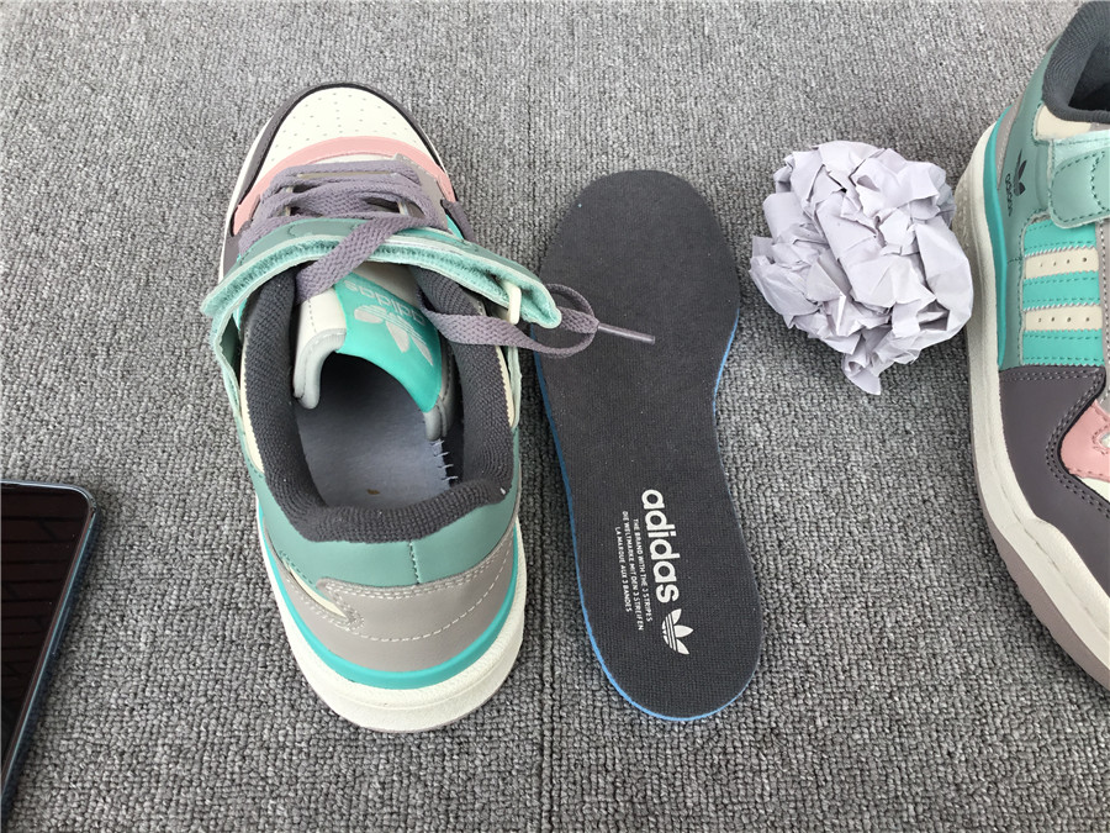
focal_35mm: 31
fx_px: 994
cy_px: 416
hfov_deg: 58.4
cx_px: 555
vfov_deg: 45.4
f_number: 2.4
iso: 25
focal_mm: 3.3
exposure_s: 1/263
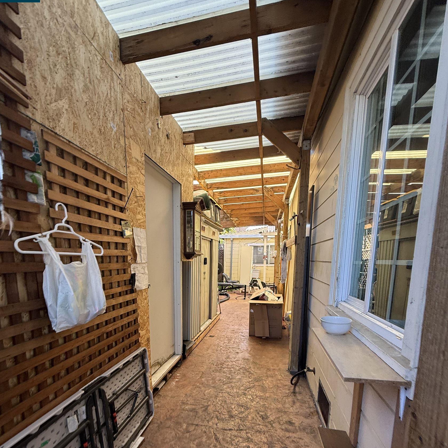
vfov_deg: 81.3
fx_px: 249
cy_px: 297
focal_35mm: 17
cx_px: 217
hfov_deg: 83.9
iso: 64
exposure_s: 1/106
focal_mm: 2.22
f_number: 2.2
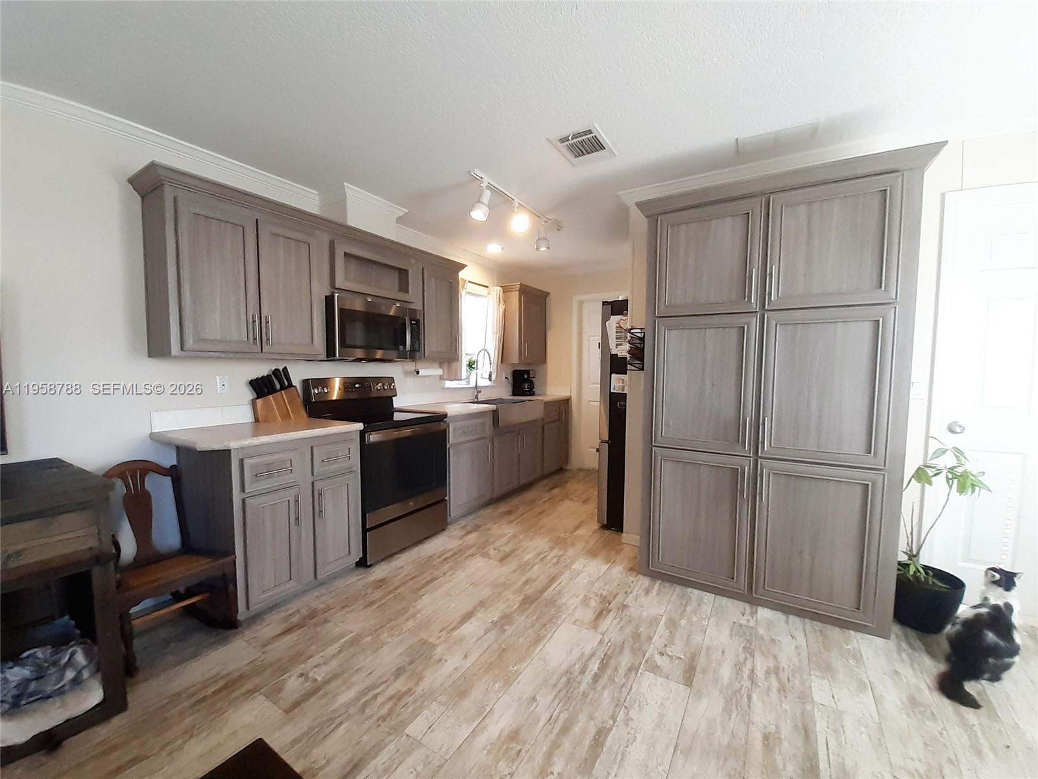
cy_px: 390
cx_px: 519
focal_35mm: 13
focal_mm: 1.13
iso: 64
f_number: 2.2
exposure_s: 1/40
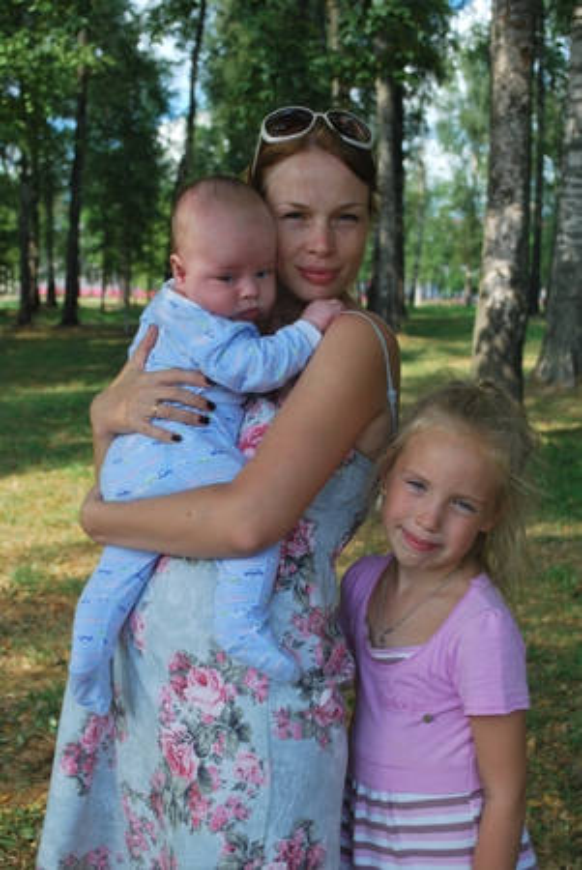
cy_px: 435
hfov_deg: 26.5
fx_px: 1234
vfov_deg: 38.8
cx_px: 291
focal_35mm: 51
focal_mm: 34
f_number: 5.6
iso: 100
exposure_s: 1/125
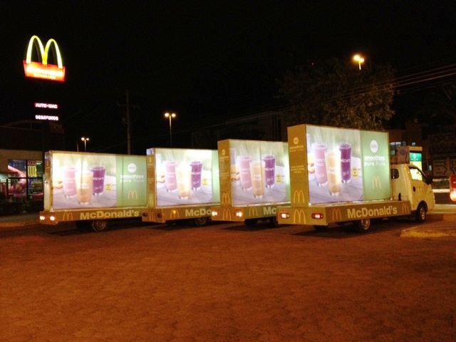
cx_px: 228
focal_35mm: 35
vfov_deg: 40.7
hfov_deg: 52.6
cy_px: 171
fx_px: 461
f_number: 2.4
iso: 400
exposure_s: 1/20
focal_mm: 4.28
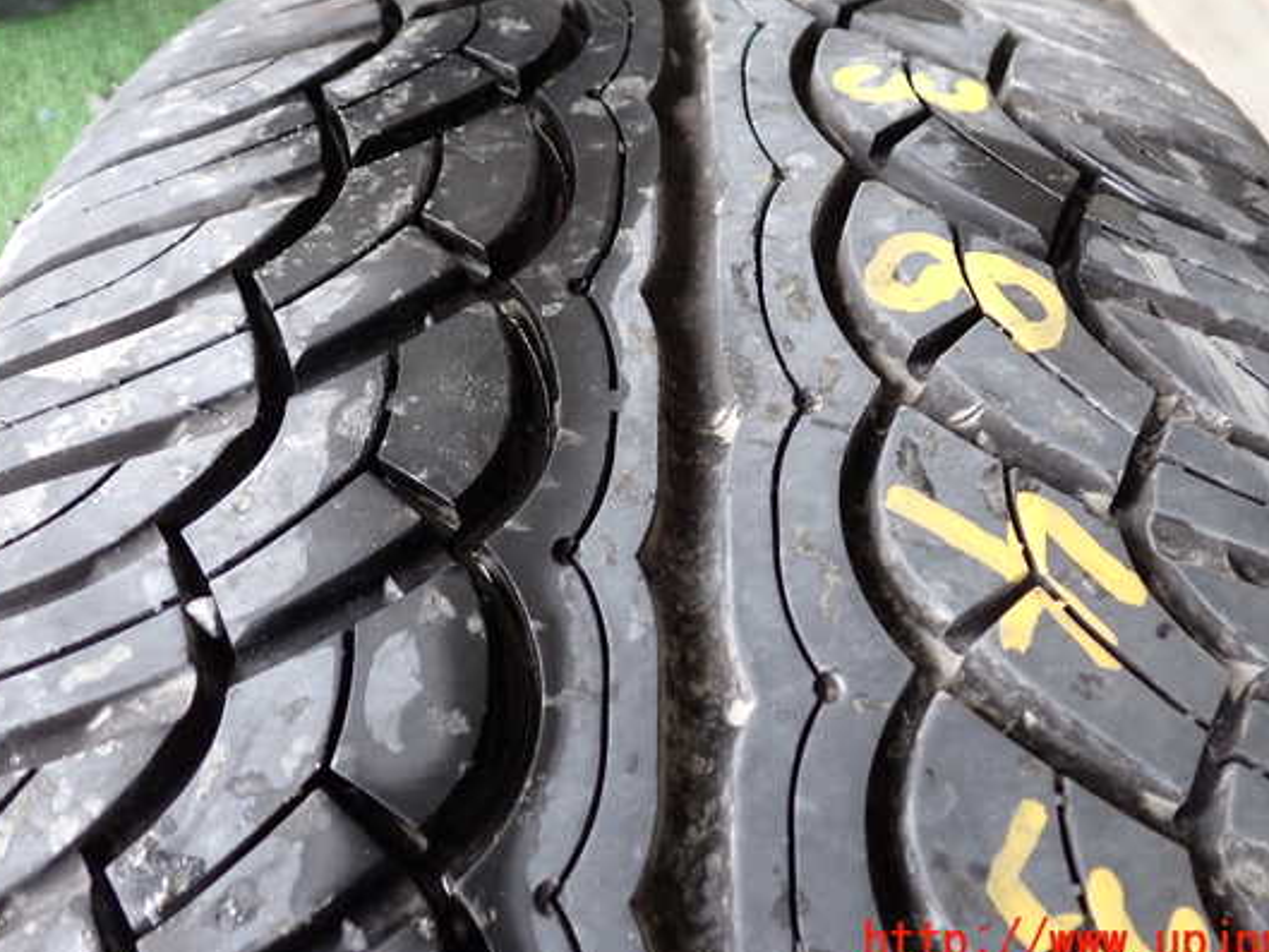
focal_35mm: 34
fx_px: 1247
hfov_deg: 53.9
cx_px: 686
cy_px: 434
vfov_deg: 41.8
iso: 200
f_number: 2.3
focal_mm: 5.4
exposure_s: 1/60
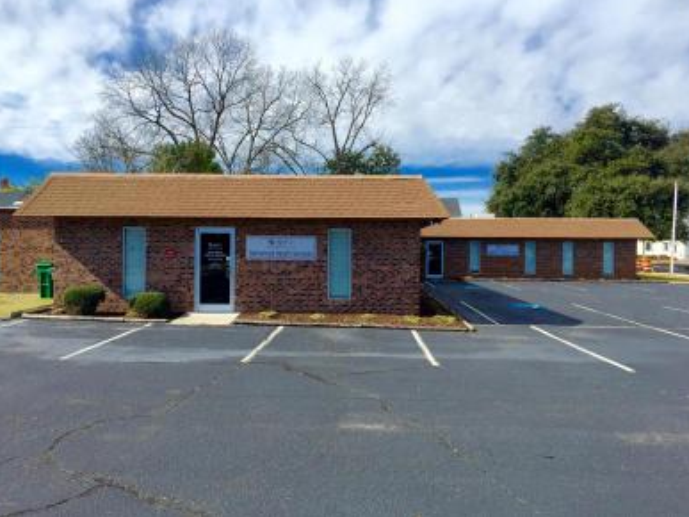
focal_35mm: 30
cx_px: 351
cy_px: 253
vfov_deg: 46.8
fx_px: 597
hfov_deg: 60.0
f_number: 2.2
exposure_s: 1/2475
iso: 32
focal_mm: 4.15
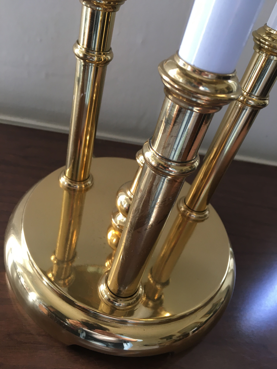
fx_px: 309
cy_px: 184
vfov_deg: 61.7
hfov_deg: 48.2
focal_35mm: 29
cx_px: 138
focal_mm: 4.15
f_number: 2.2
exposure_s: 1/33
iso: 40
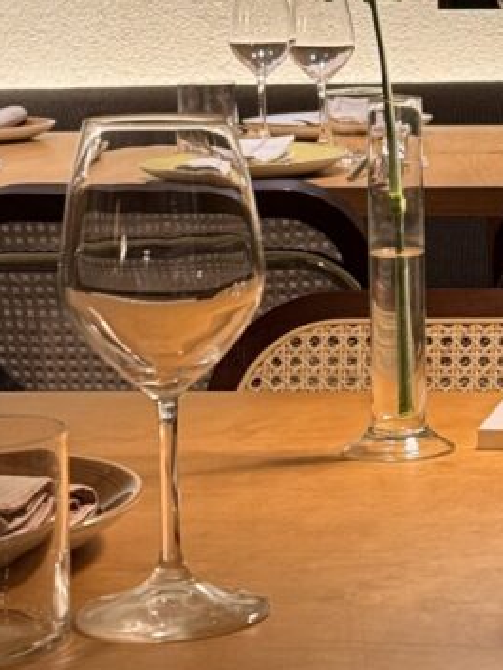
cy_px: 85
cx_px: 554
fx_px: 2633
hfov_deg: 10.8
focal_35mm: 136
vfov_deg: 14.4
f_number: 1.78
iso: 250
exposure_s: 1/50
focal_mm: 6.76
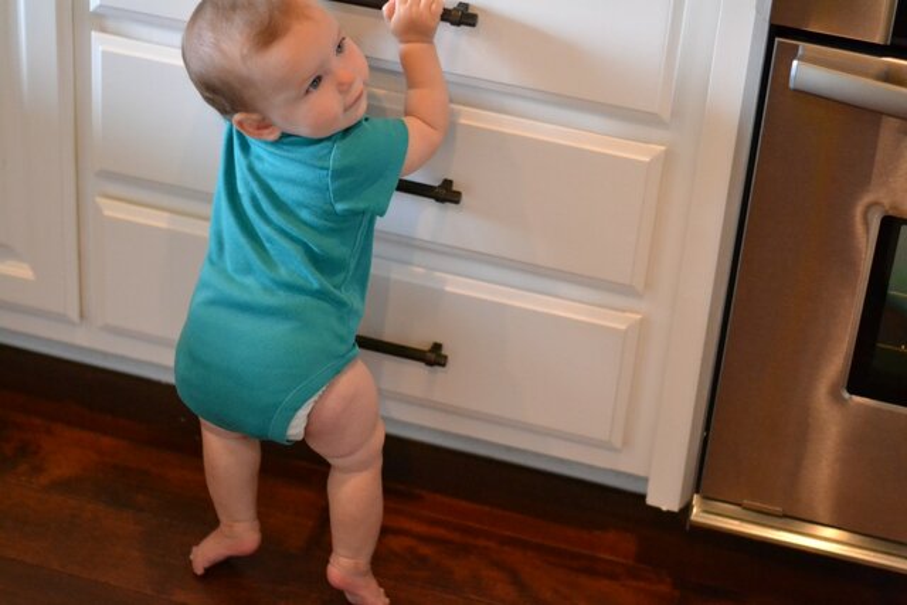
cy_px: 302
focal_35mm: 75
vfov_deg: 18.2
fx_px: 1890
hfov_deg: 27.0
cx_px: 454
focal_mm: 50
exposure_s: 1/200
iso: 3200
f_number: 2
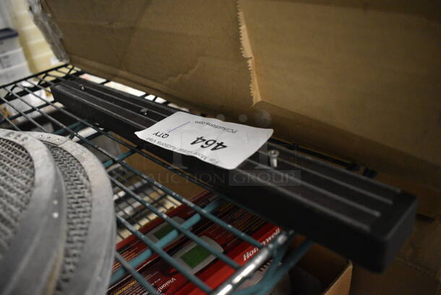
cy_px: 148
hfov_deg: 67.3
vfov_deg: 48.0
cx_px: 220
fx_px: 331
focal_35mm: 27
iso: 4000
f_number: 3.5
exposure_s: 1/125
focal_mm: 18
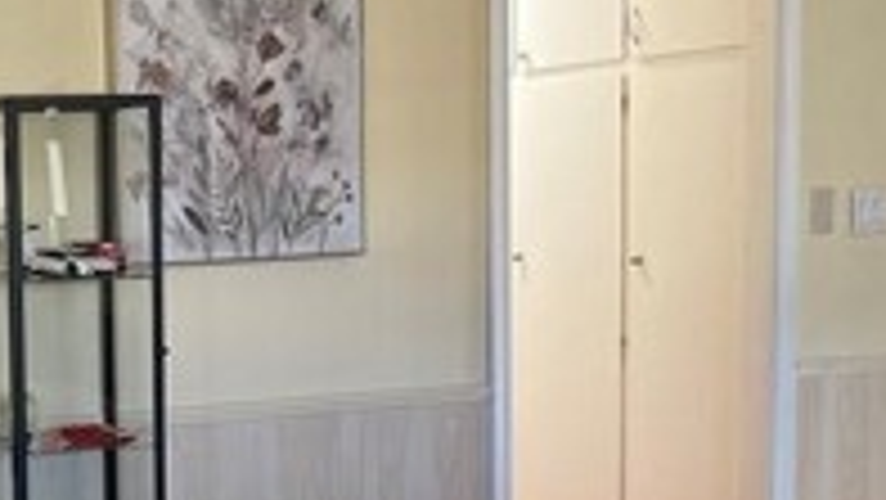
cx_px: 45
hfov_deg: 22.4
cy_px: 459
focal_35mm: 92
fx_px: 2162
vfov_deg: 13.1
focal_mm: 5.1
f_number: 1.6
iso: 250
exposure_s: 1/60
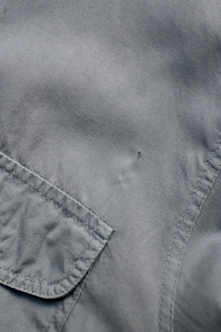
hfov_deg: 31.9
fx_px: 387
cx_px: 110
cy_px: 166
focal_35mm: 42
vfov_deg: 46.4
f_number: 5.6
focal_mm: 28
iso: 2500
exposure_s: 1/125
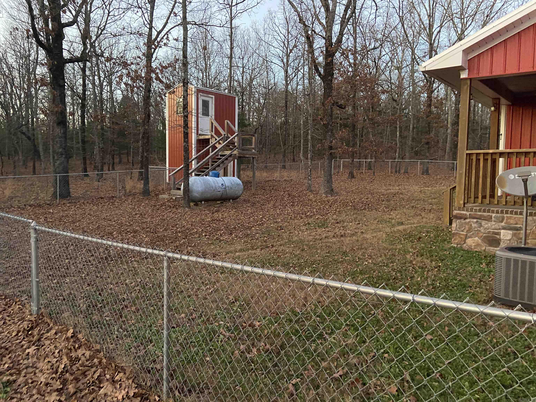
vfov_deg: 53.1
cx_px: 268
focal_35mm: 26
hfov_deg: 67.3
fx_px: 403
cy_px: 201
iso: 640
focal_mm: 4.25
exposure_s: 1/30
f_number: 1.8
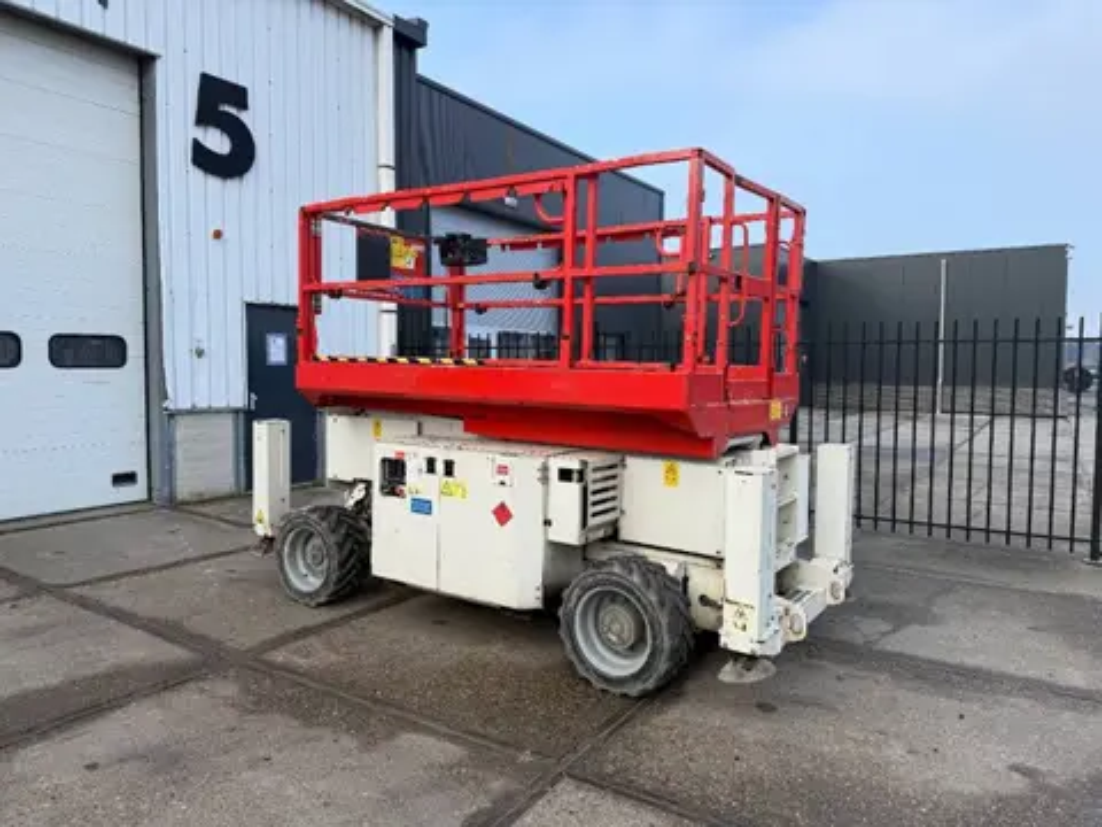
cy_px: 414
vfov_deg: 56.8
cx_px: 551
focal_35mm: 24
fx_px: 764
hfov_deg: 71.6
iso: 80
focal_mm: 6.76
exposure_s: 1/1230
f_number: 1.78
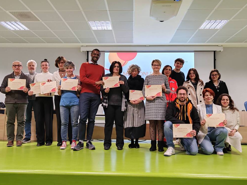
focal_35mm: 30
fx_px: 214
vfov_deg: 46.8
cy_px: 90
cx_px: 122
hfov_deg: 60.0
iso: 640
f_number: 1.9
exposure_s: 1/50
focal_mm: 6.12
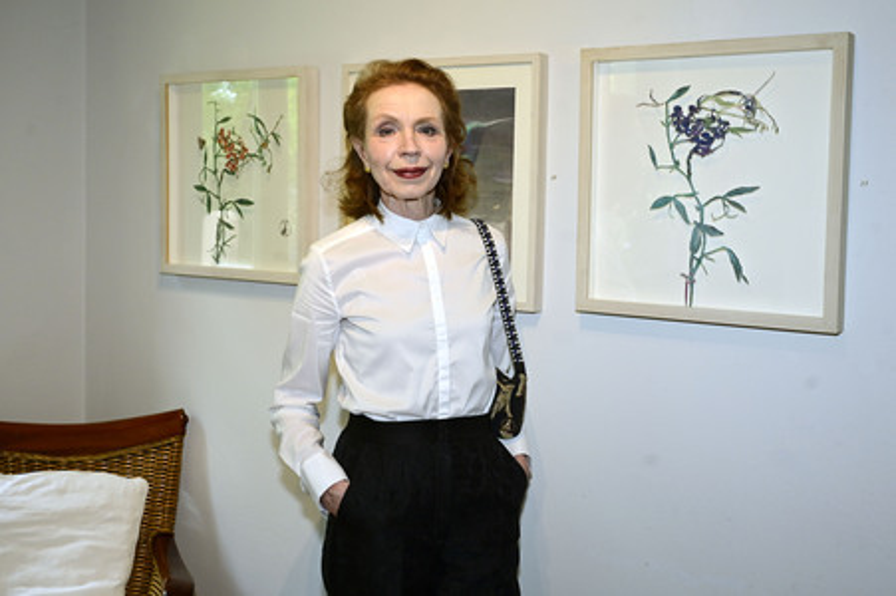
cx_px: 448
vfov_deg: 37.8
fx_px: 870
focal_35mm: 35
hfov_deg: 54.5
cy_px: 298
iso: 1250
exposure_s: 1/200
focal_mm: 35
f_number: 6.3
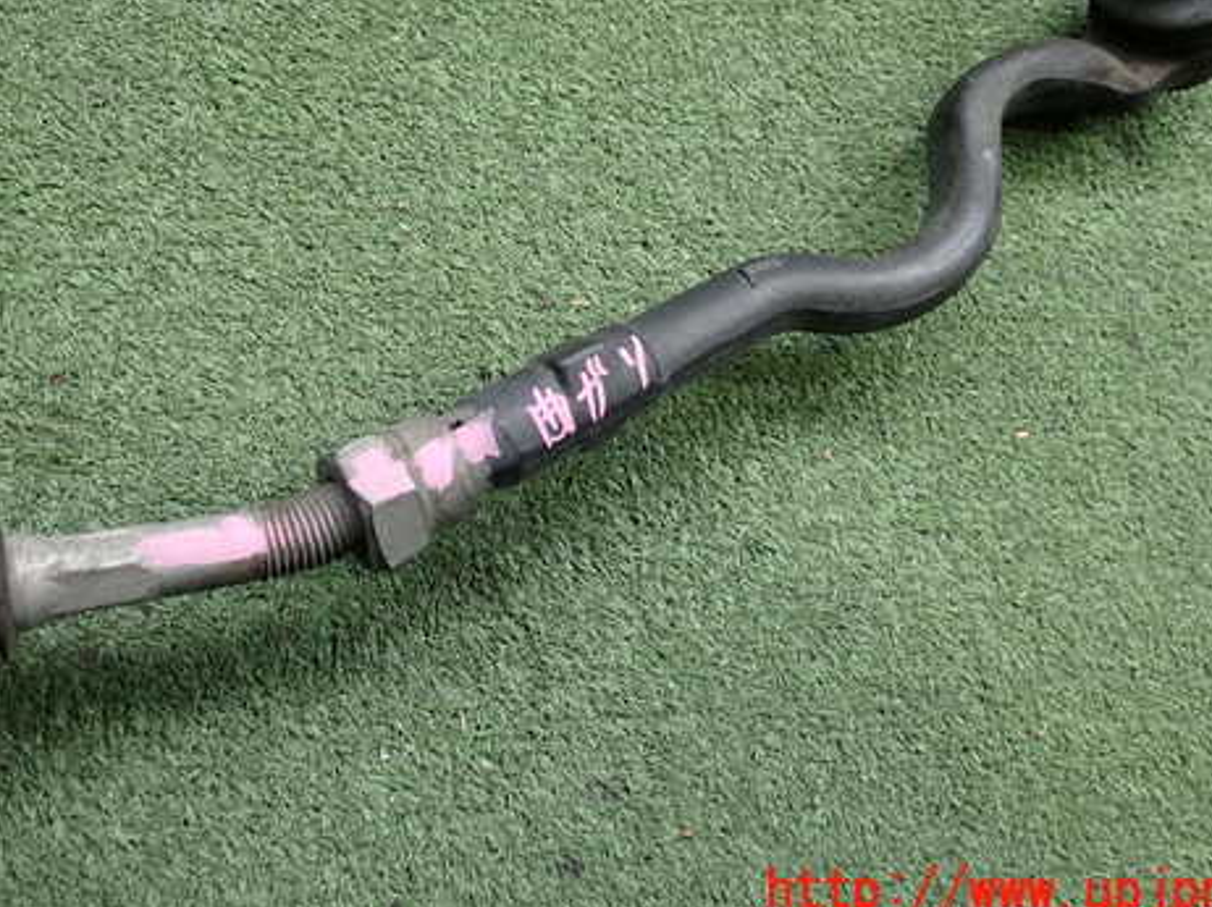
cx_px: 572
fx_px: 1365
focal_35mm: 39
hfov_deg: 47.9
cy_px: 336
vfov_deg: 36.6
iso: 200
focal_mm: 5.4
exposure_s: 1/80
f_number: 2.3
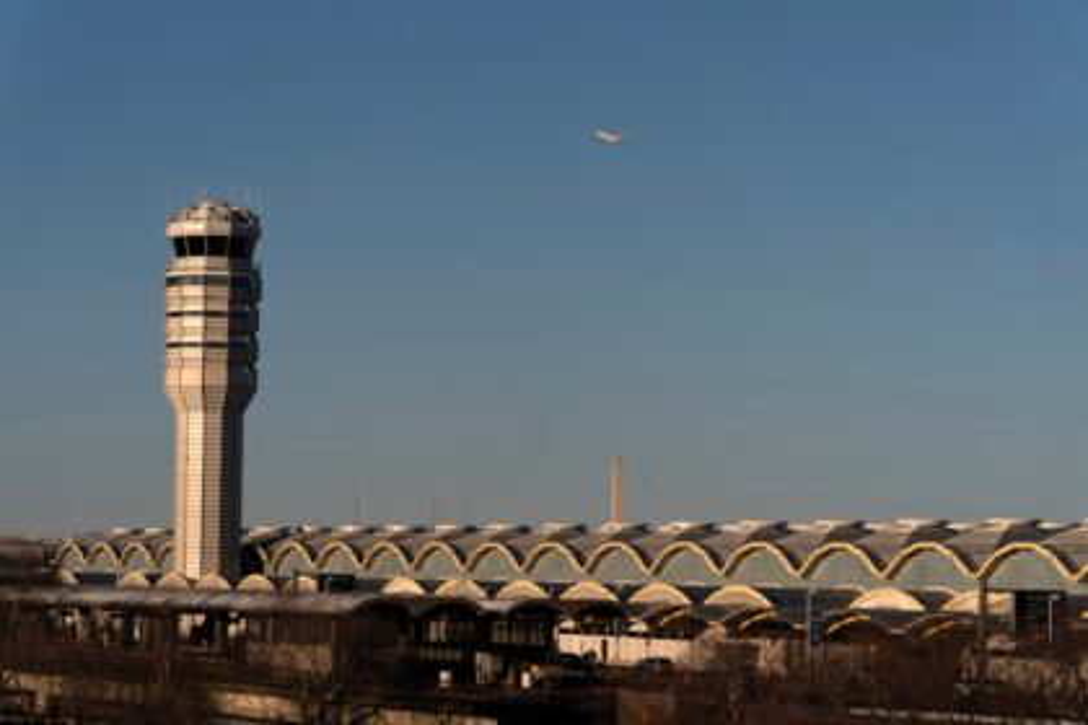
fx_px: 3264
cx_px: 544
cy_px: 362
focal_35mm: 108
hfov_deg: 18.9
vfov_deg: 12.7
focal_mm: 108
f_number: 9
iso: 100
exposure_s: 1/640
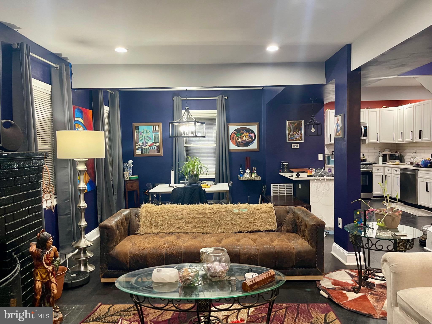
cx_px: 216
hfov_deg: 69.4
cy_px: 162
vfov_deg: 54.9
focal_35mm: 25
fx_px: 312
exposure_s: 1/60
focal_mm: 5.1
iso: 250
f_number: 1.6
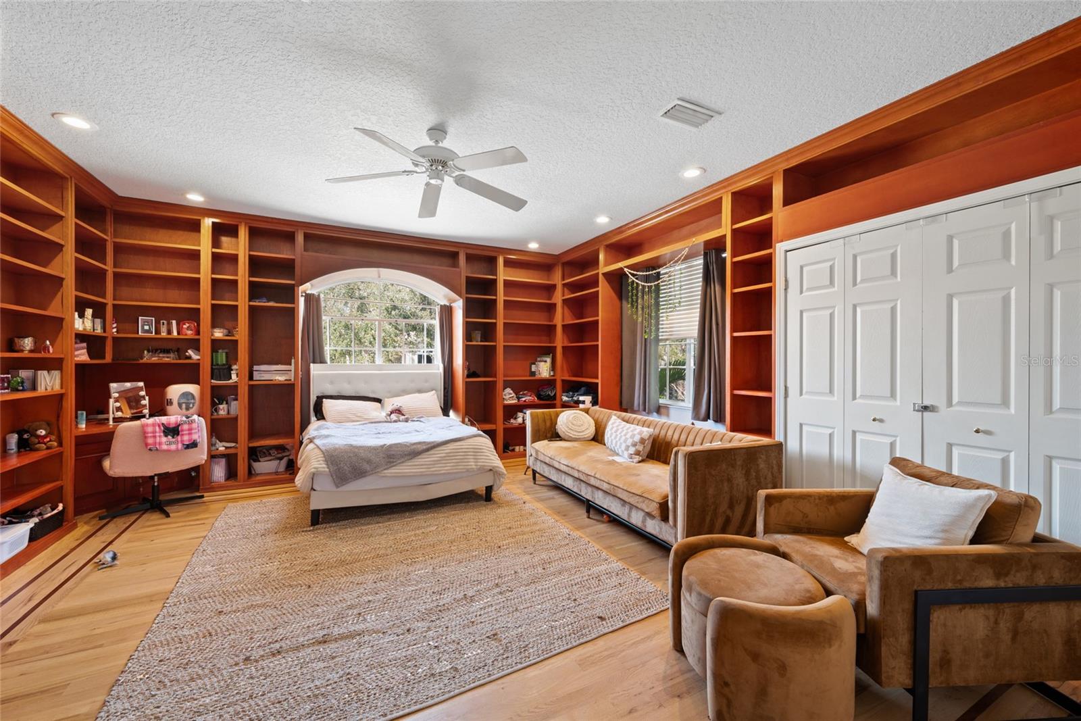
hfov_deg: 104.2
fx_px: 420
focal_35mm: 14
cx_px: 540
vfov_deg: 81.2
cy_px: 360
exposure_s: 1.6
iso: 250
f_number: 9
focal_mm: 14
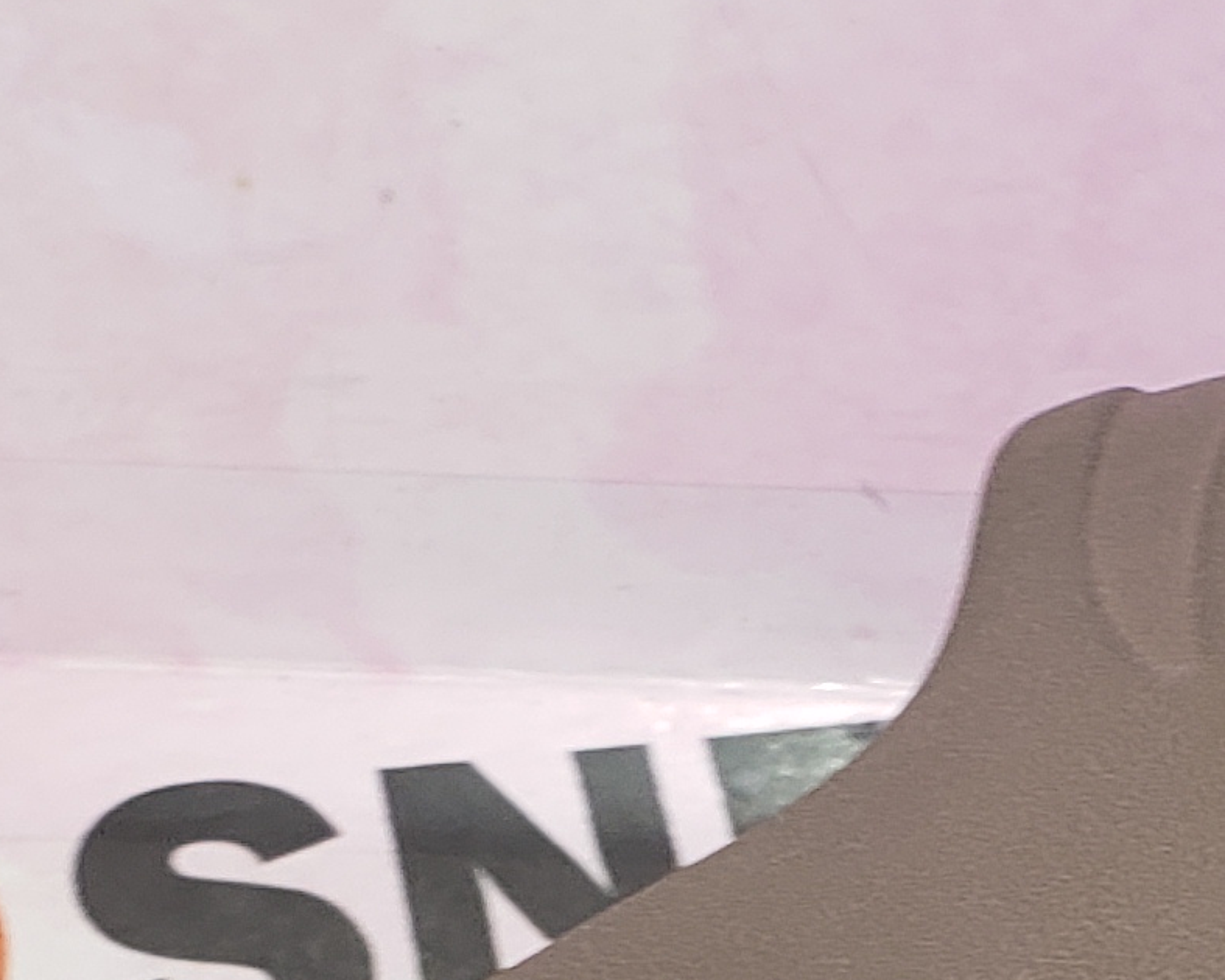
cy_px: 1389
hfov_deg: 14.7
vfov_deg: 11.5
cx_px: 1051
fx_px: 4714
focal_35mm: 130
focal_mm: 4.3
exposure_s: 1/169
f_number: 2.4
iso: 50
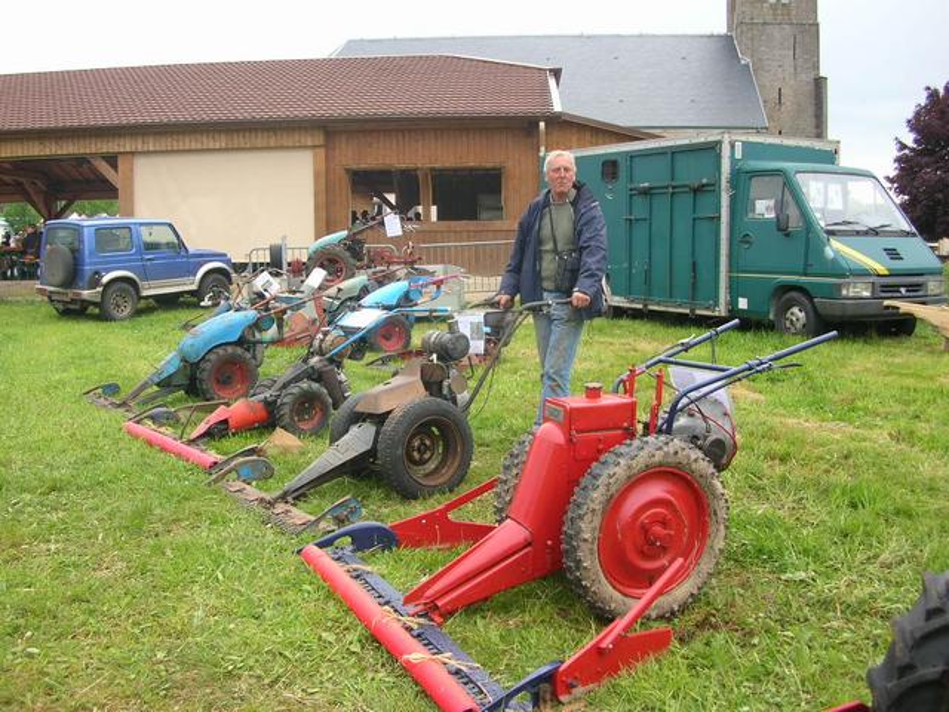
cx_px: 474
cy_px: 356
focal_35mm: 35
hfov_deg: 52.6
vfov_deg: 40.7
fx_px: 960
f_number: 2.8
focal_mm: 5.8
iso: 50
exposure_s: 1/238
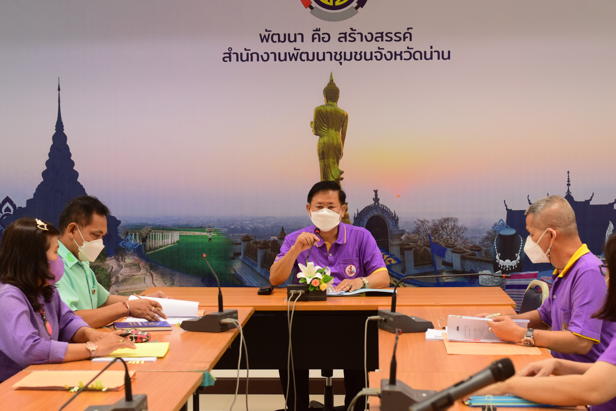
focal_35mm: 75
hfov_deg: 27.0
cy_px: 206
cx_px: 308
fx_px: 1284
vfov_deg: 18.2
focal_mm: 50
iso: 1250
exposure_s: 1/125
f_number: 4.5
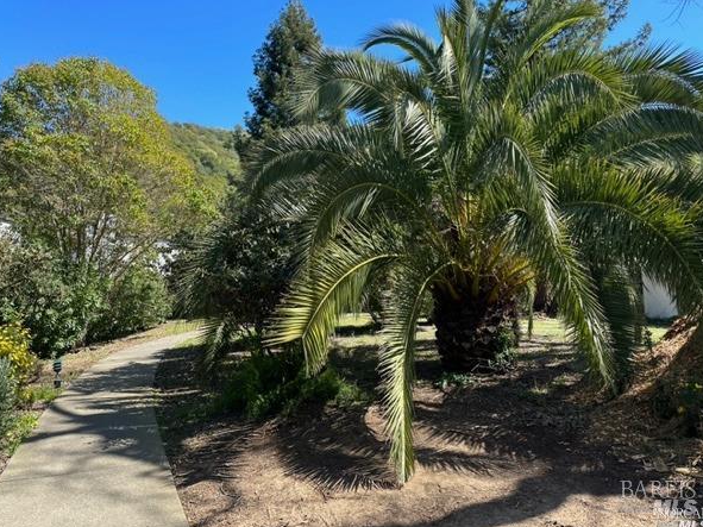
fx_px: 528
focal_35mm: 26
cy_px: 246
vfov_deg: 53.0
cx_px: 337
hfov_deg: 67.3
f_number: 1.78
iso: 80
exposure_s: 1/1062
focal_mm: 6.86
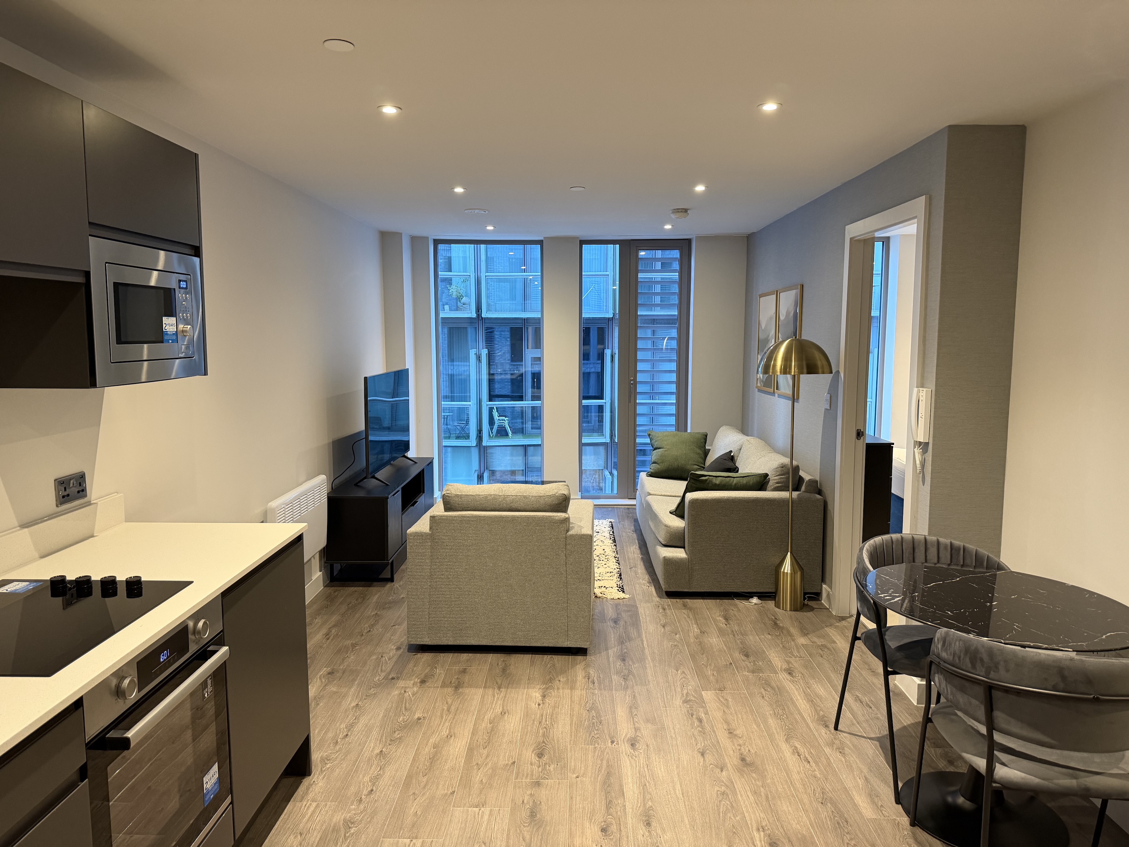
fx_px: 783
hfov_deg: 71.6
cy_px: 424
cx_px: 564
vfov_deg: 56.8
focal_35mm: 24
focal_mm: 6.76
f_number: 1.78
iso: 250
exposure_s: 1/50
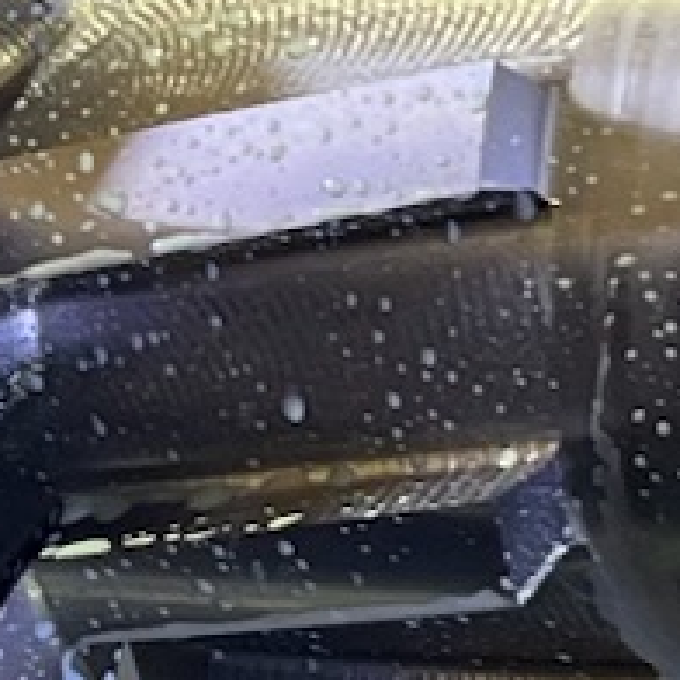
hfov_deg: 7.3
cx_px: 38
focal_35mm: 240
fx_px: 5334
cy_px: 163
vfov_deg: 7.3
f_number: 1.5
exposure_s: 1/121
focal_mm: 5.7
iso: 100
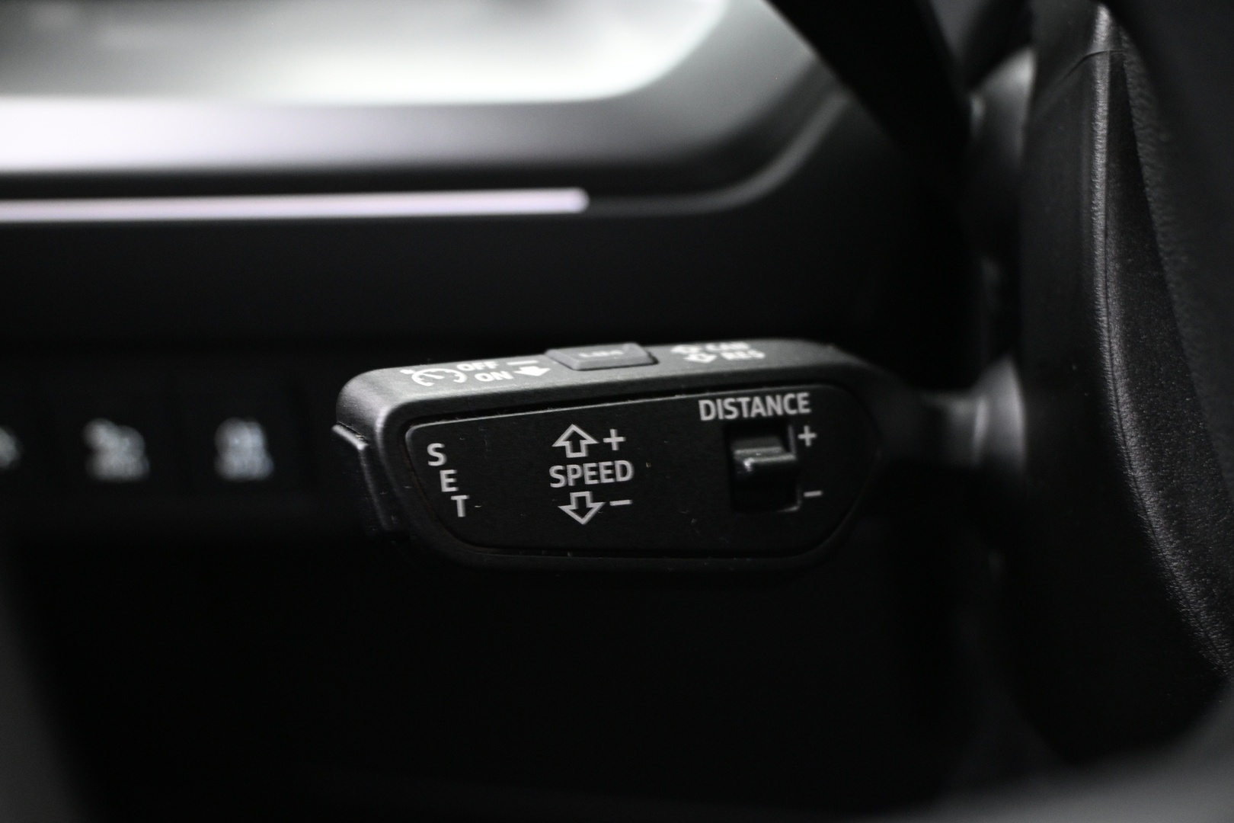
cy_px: 412
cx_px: 617
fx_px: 1440
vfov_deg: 31.9
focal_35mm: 42
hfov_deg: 46.4
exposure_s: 1/5
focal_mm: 28
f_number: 4.5
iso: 1600
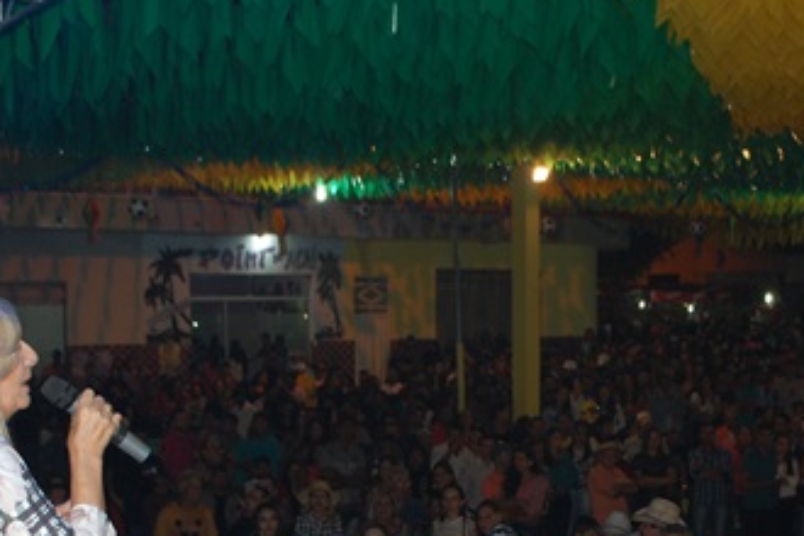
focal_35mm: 60
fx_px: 1340
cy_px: 432
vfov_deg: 22.3
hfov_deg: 33.4
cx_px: 448
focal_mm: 22
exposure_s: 1/60
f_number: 4
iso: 400
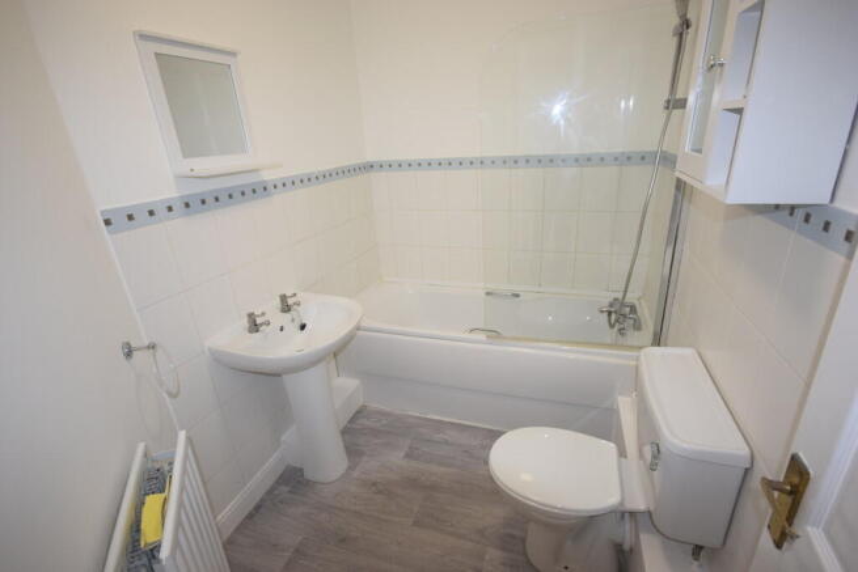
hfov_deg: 95.0
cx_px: 429
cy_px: 286
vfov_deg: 72.1
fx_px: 393
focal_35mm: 16
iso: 800
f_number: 5
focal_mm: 11
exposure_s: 1/100
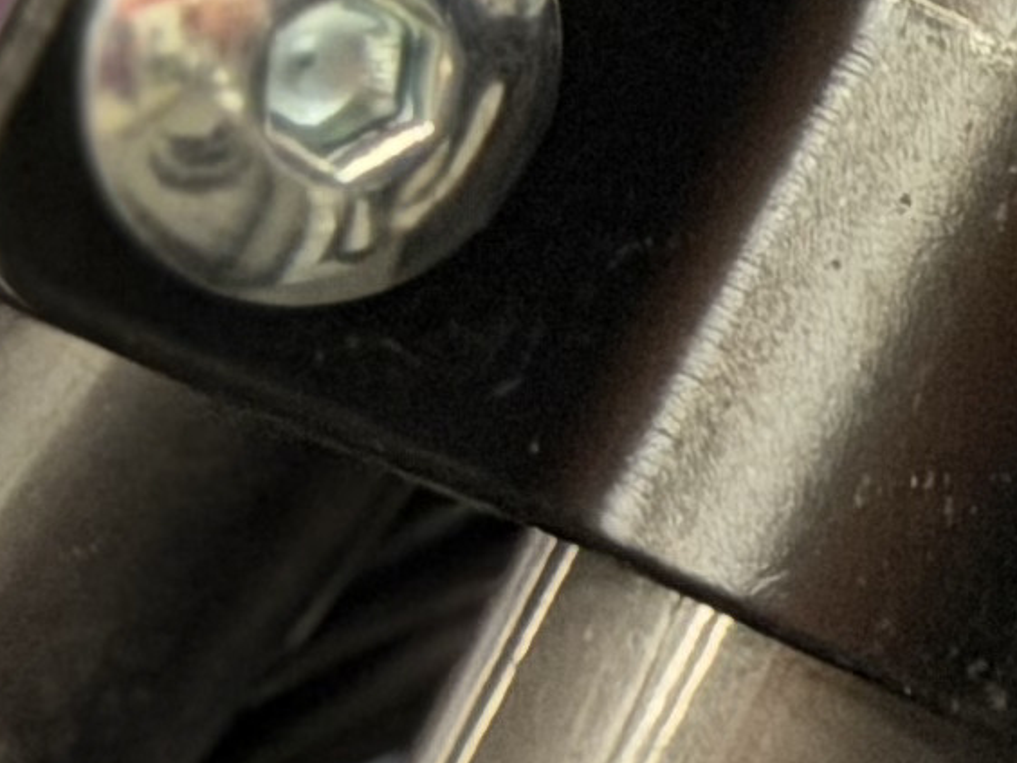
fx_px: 10077
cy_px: -458
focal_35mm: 343
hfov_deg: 5.3
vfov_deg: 4.3
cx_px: 3450
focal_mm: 6.76
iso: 320
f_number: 1.78
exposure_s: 1/33
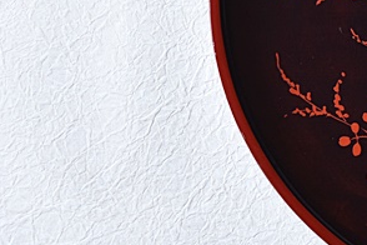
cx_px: 548
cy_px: -18
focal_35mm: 253
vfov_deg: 5.4
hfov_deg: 8.0
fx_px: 2574
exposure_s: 1/5
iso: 200
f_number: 5.6
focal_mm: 55
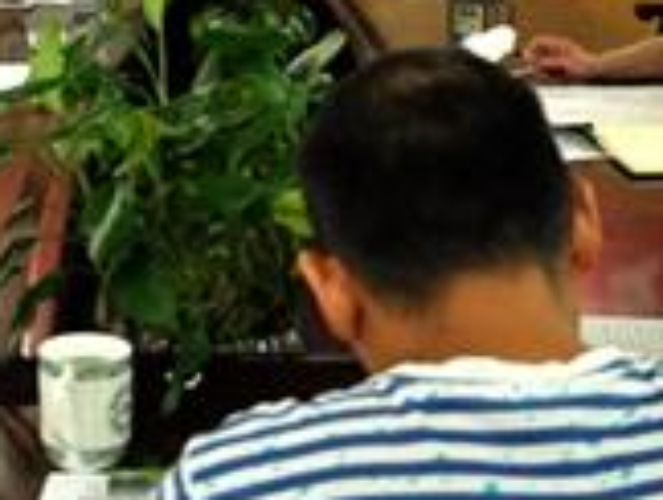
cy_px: -123
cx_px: 258
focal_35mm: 96
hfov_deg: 20.4
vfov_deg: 14.9
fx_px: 1841
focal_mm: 18
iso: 500
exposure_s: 1/50
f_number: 3.5
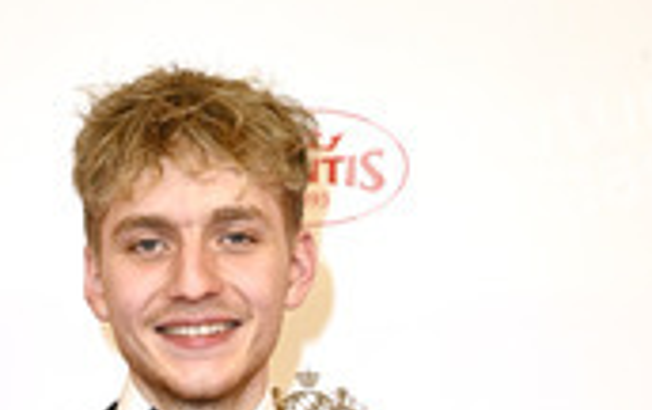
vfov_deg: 6.4
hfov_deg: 10.4
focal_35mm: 201
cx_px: 193
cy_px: 733
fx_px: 3576
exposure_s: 1/160
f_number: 7.1
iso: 640
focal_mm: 85
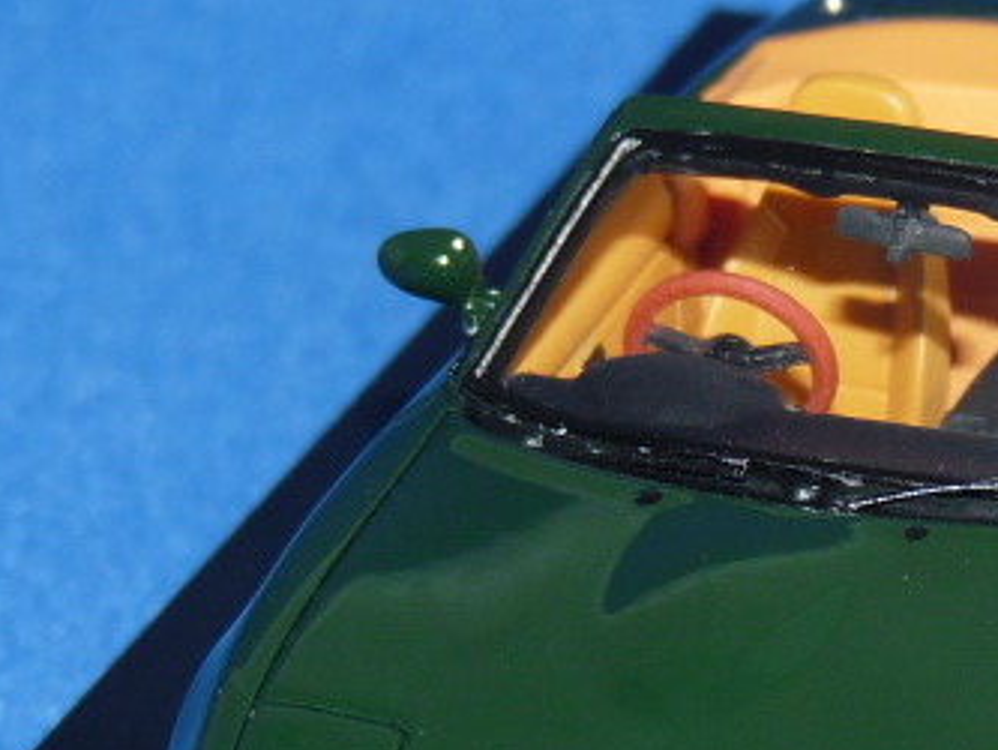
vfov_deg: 5.0
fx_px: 8595
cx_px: 830
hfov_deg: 6.6
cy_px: 573
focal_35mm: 298
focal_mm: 15.5
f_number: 3.4
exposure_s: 1/40
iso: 100
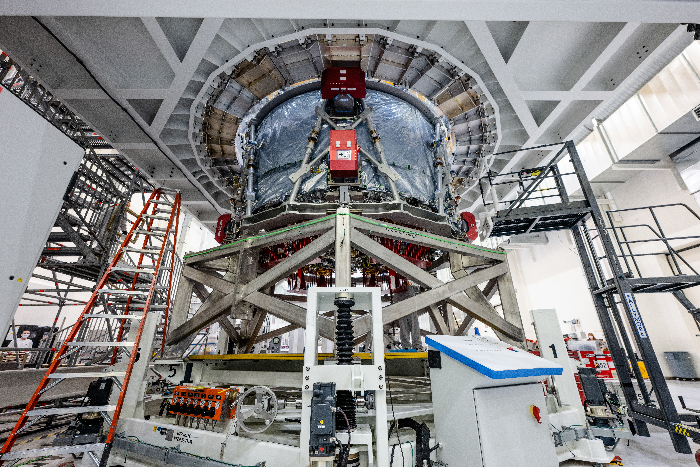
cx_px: 350
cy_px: 234
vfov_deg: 81.2
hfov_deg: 104.2
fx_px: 272
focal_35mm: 14
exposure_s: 1/60
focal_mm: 14
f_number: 3.5
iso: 800
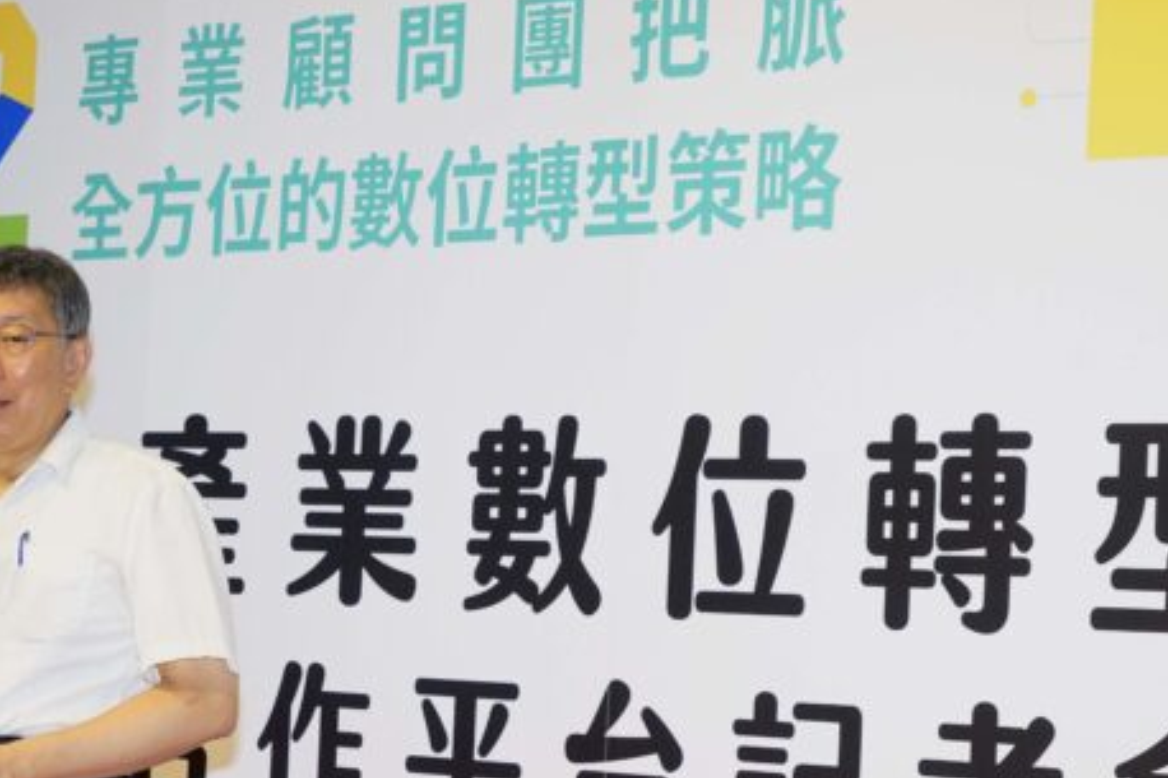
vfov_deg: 12.3
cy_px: 533
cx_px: 393
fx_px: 3600
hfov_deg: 18.4
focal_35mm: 111
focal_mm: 73
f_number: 6.3
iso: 2500
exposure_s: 1/100
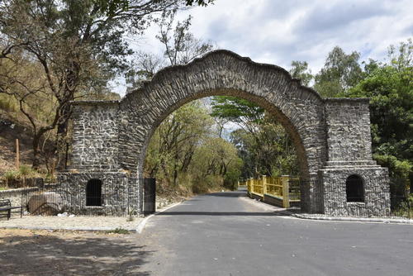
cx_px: 206
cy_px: 138
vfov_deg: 43.7
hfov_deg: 61.9
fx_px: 344
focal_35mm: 30
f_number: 13
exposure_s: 1/640
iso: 400
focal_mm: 20
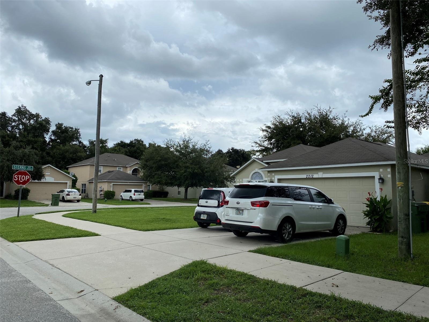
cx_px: 214
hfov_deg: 67.3
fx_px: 322
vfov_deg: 53.1
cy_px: 161
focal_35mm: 26
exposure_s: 1/3300
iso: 32
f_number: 1.8
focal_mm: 4.25
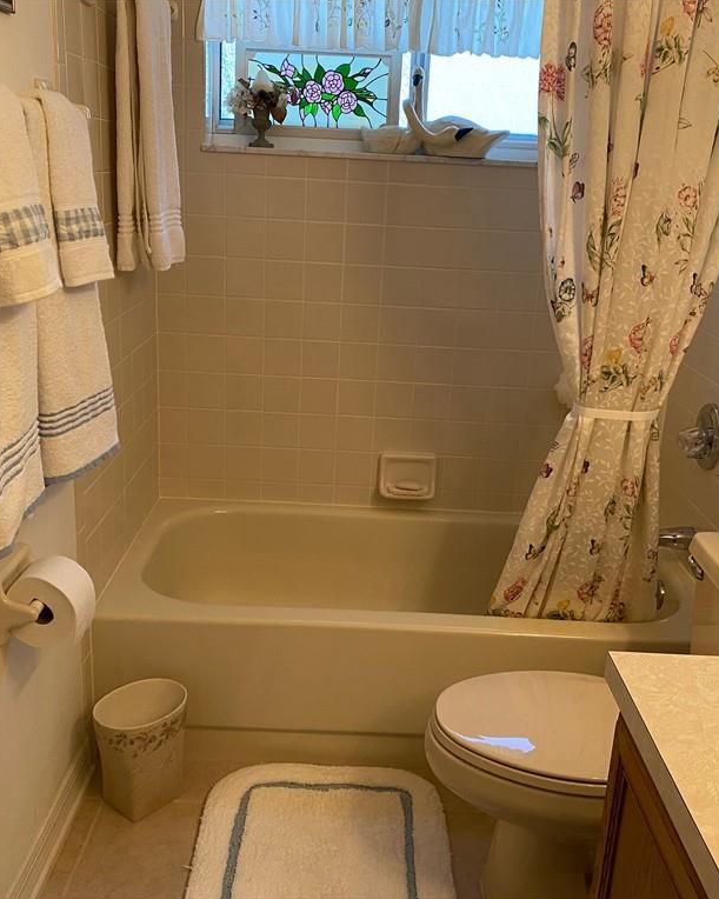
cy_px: 450
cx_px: 359
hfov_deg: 43.3
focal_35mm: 34
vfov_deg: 52.9
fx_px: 905
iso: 160
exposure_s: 1/60
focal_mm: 4.25
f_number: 1.8
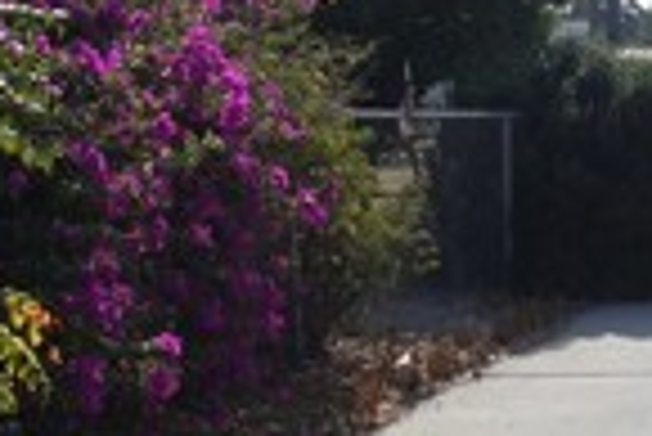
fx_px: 1595
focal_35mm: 88
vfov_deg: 15.2
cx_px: 872
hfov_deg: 20.8
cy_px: 465
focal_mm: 7.6
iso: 125
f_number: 2
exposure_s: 1/5000
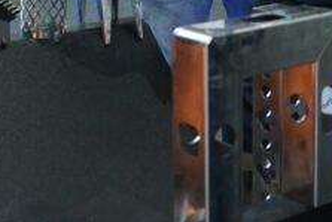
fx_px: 849
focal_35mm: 92
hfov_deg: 21.9
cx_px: 85
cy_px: -277
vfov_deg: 12.4
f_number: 2.8
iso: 400
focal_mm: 20
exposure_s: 1/100
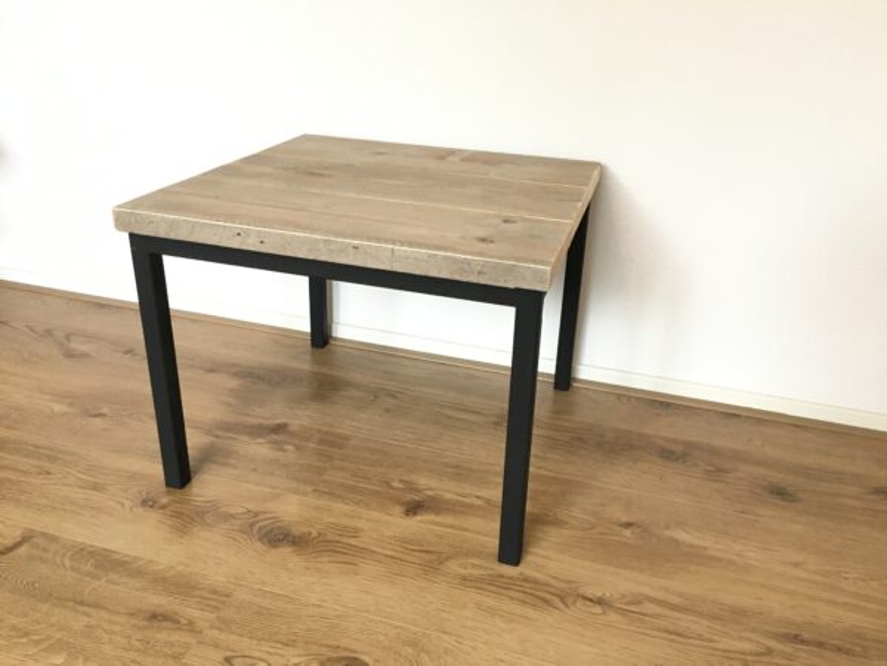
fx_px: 743
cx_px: 444
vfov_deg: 48.2
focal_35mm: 29
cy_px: 333
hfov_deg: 61.7
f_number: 2.2
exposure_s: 1/33
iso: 250
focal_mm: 4.15
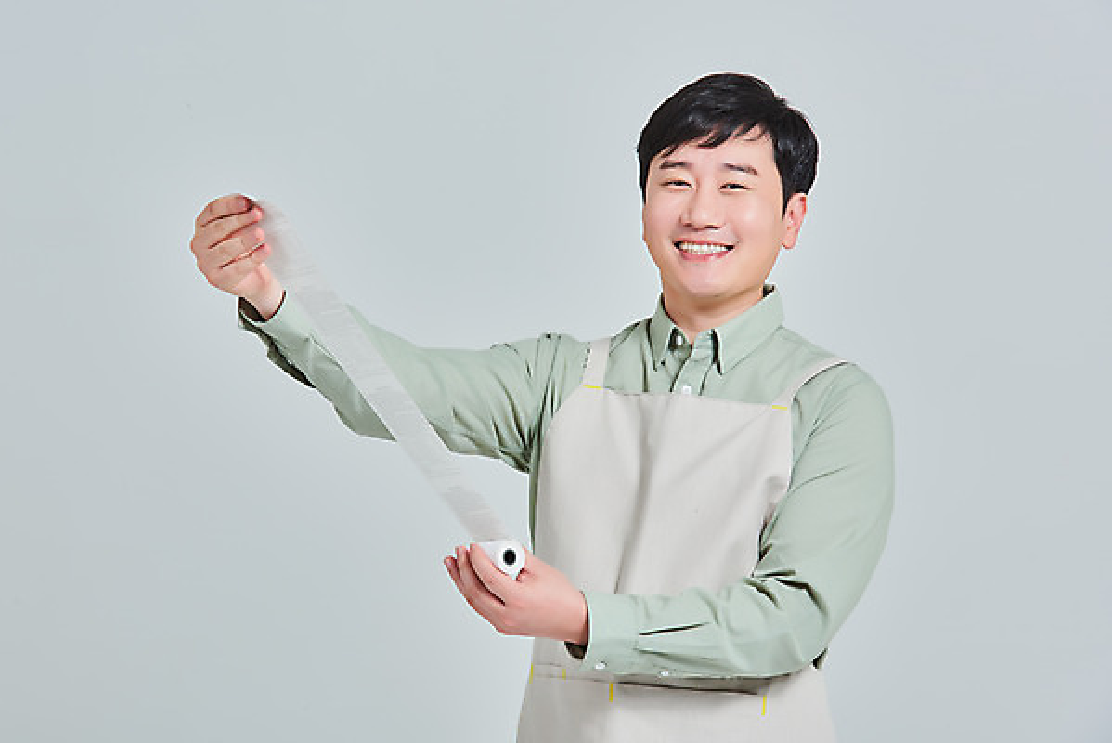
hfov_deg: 14.6
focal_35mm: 140
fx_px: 4326
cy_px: 372
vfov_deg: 9.8
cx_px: 556
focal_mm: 140
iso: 100
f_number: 14
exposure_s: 1/125
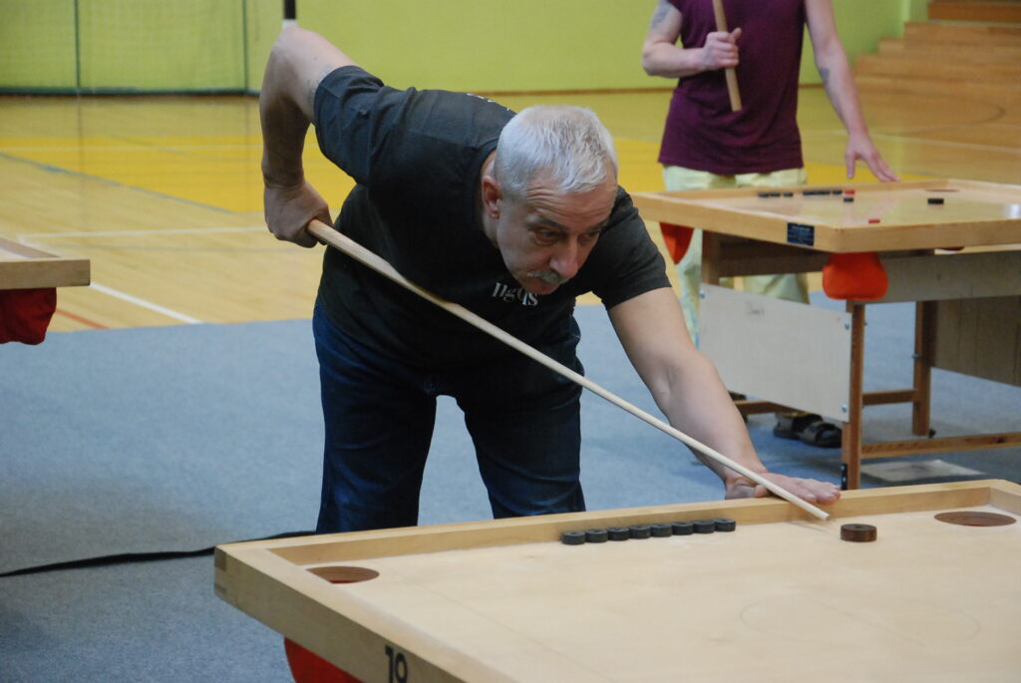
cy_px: 342
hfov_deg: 19.4
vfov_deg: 13.1
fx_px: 2981
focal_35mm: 105
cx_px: 510
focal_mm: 70
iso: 1600
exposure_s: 1/100
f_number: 5.6
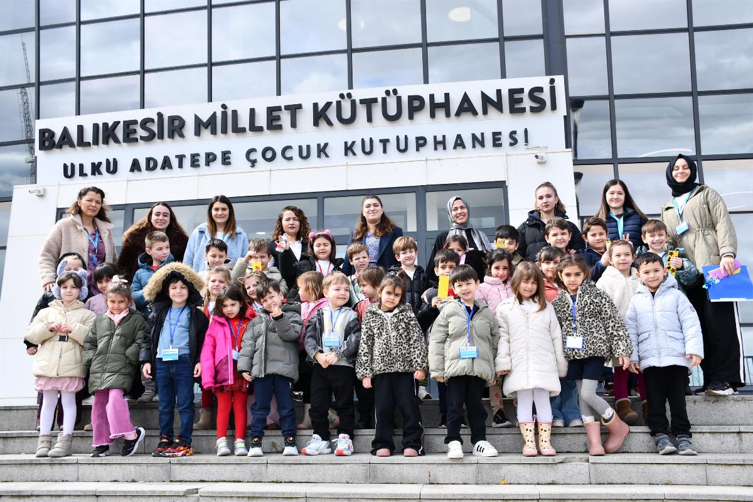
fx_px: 690
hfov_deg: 57.2
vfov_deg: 40.0
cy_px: 251
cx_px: 376
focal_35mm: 33
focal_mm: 22
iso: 100
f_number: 6.3
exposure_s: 1/200
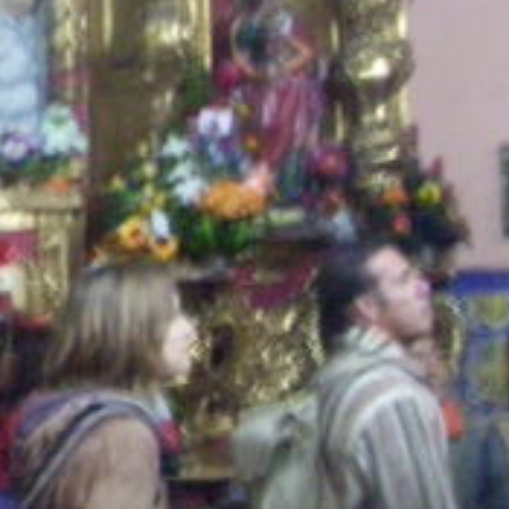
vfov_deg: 14.7
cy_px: -58
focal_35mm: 116
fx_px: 1930
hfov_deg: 13.9
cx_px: -305
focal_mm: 6
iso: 800
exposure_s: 1/8
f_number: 2.7
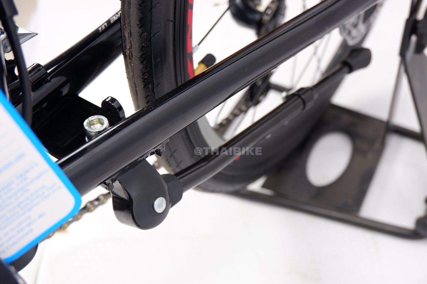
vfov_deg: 34.2
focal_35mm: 39
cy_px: 142
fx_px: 463
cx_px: 214
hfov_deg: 49.6
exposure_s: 1/40
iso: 200
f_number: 4.4
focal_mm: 26.4
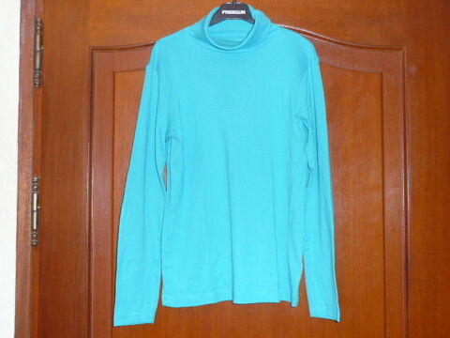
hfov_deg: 49.0
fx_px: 494
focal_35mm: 38
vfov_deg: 37.7
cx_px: 225
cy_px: 169
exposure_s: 1/30
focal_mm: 4.6
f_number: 3.3
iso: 160
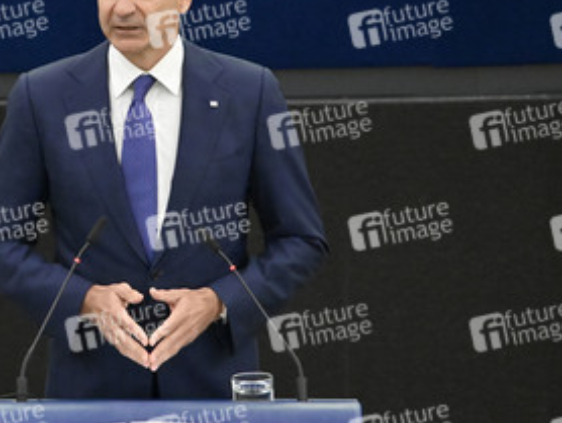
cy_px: 176
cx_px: 145
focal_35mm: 857
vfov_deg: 1.7
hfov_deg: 2.3
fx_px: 13926
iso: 10000
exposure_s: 1/640
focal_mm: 550
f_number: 6.3
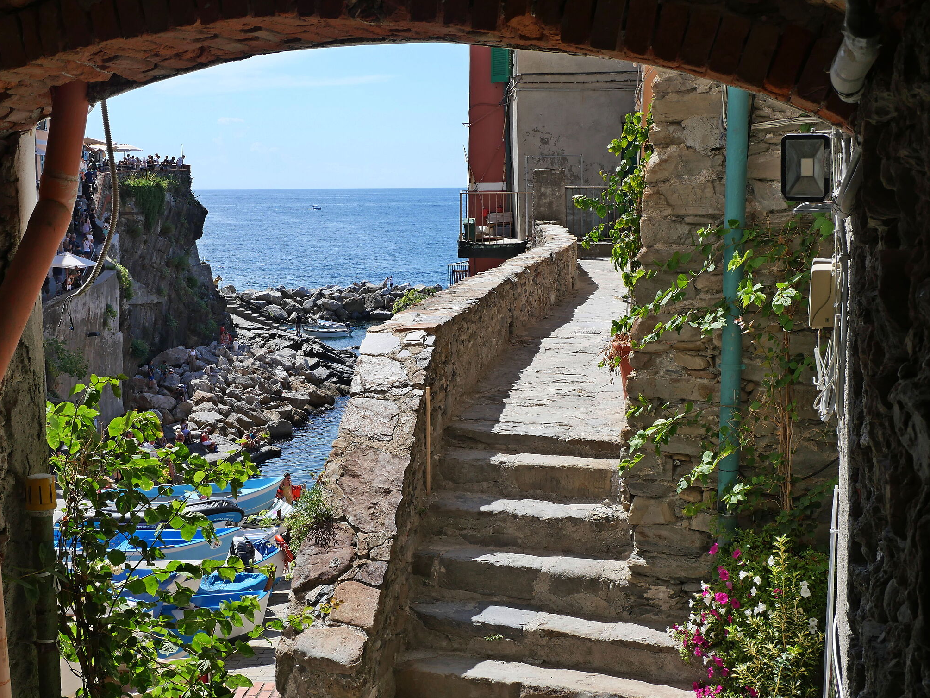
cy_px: 382
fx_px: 1155
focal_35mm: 43
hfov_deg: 43.8
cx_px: 417
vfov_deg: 33.6
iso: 200
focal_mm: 18
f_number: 8
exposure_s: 1/400
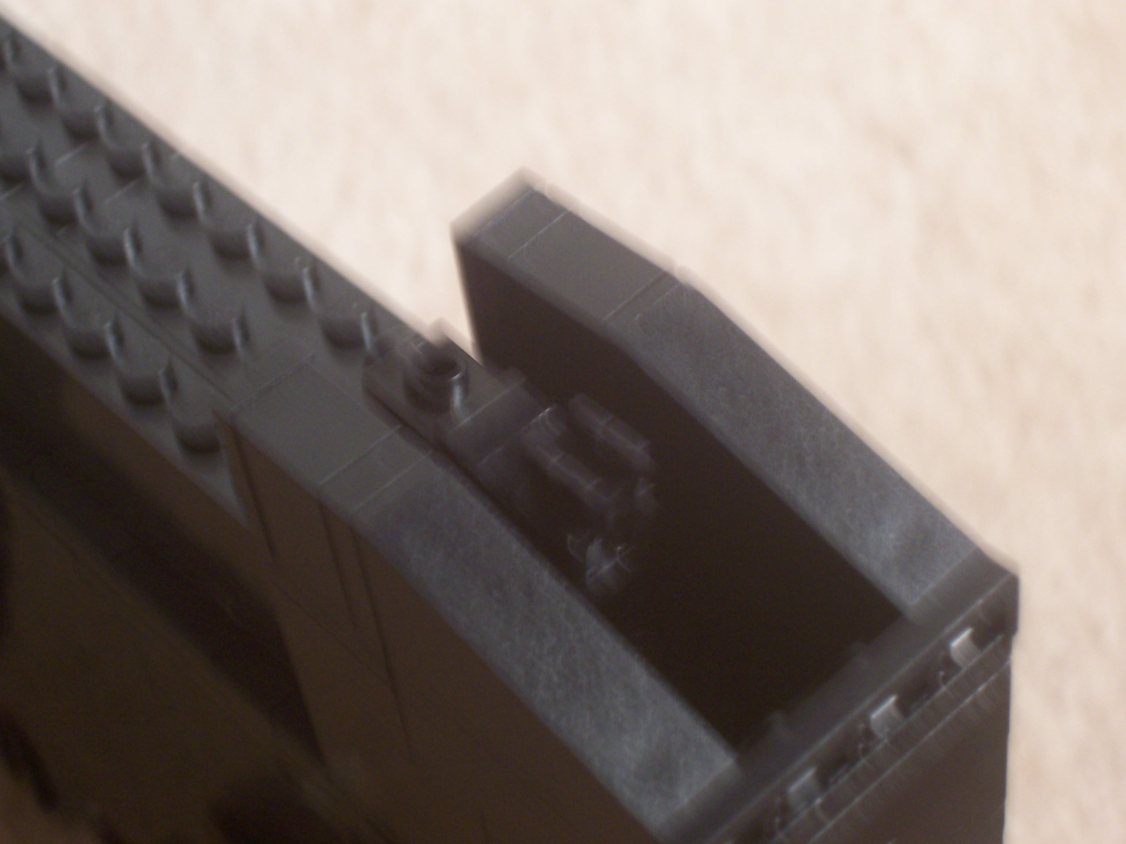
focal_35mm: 82
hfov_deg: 23.8
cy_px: 422
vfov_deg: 18.0
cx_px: 563
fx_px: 2667
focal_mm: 13.5
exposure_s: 1/8
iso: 160
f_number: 4.1
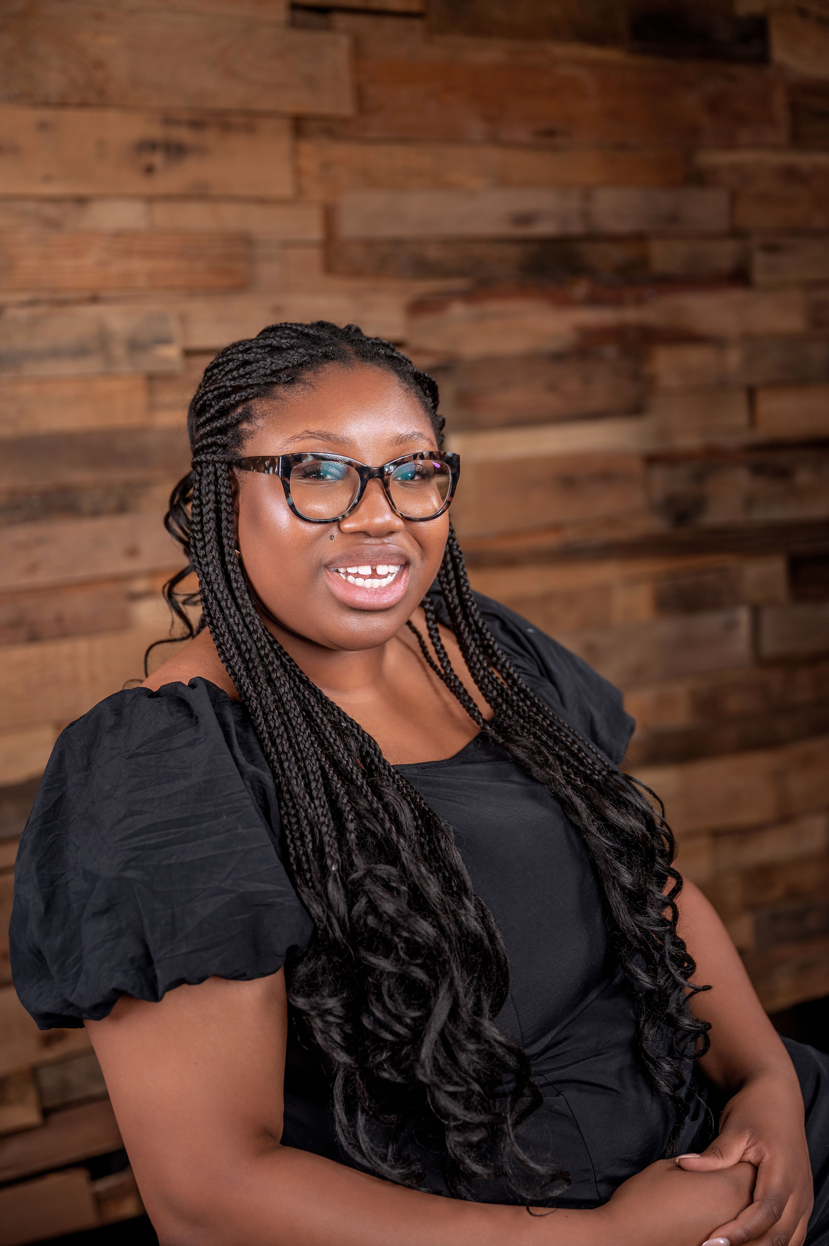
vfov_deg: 41.9
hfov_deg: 28.6
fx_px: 1626
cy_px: 623
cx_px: 414
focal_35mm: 47
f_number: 2.8
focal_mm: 47
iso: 125
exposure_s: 1/160
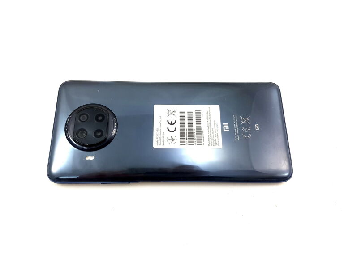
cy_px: 129
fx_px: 259
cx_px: 172
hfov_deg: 67.3
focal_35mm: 26
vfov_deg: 53.1
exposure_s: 1/100
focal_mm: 4.2
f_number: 1.7
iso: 64
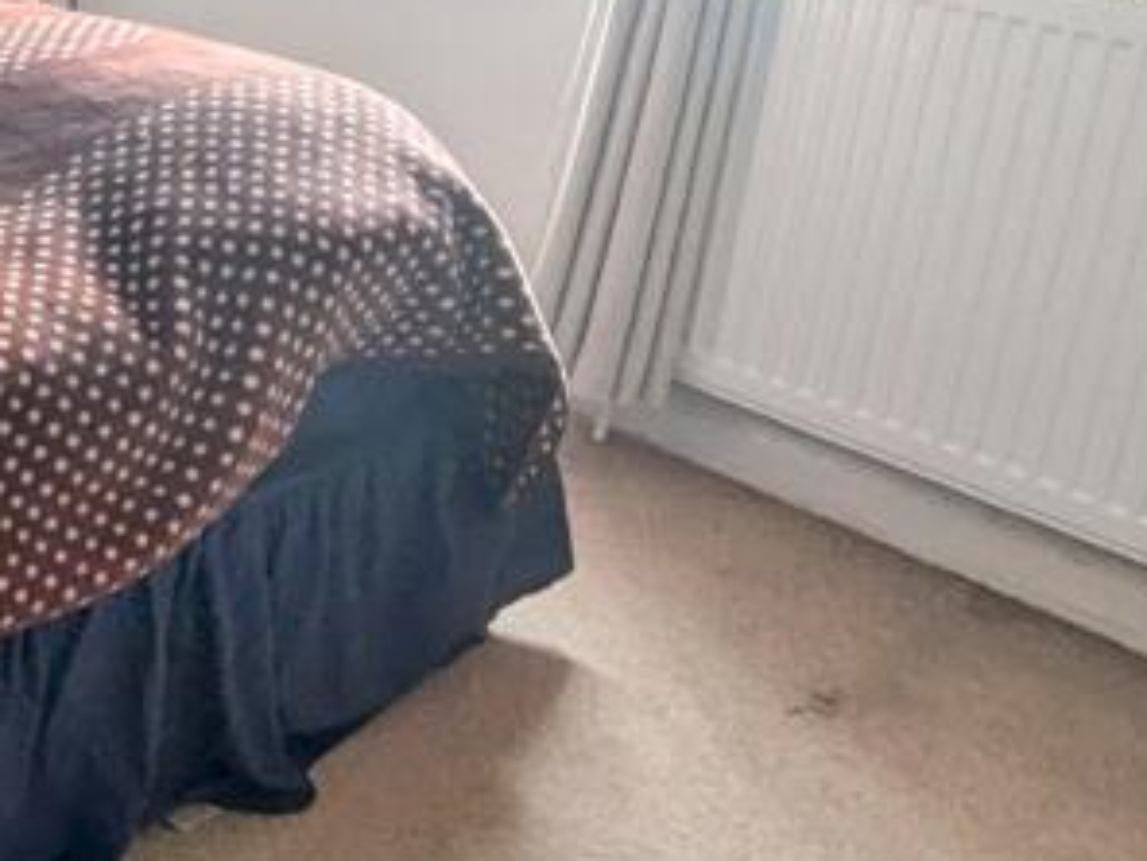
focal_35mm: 45
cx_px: -198
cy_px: 17
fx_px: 1491
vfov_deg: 30.1
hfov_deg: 34.5
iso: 49
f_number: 2.2
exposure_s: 1/46.4
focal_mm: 1.95
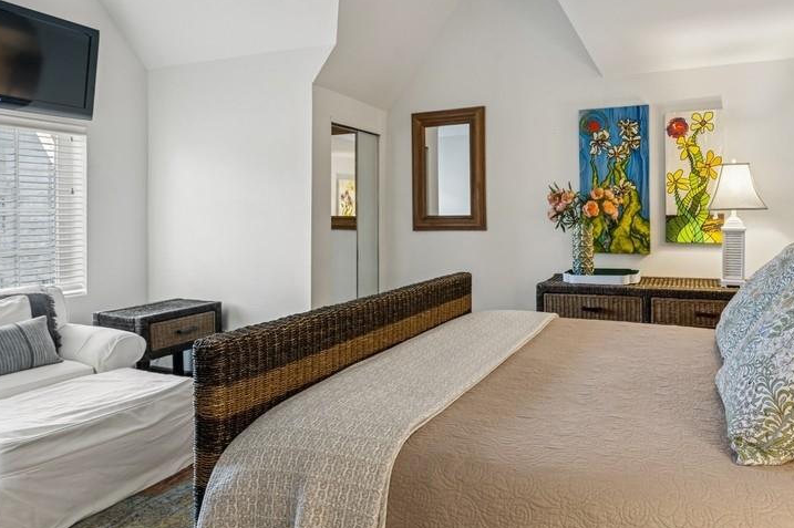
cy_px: 211
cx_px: 534
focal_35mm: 20
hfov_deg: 81.0
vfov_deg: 61.3
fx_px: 441
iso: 400
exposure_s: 1/30
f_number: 8
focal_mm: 14
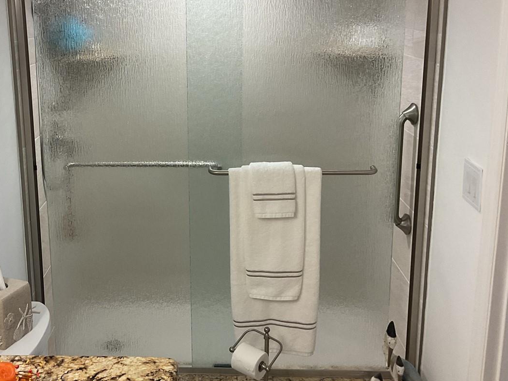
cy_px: 142
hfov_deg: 42.3
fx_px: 646
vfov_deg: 32.7
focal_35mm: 44
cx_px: 167
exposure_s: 1/60
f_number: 1.8
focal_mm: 3
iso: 64
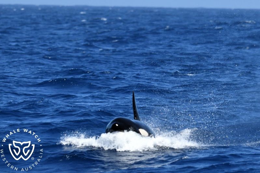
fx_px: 3048
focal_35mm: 422
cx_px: 130
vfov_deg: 3.3
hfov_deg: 4.9
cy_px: 86
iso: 1400
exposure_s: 1/8000
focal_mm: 420
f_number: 6
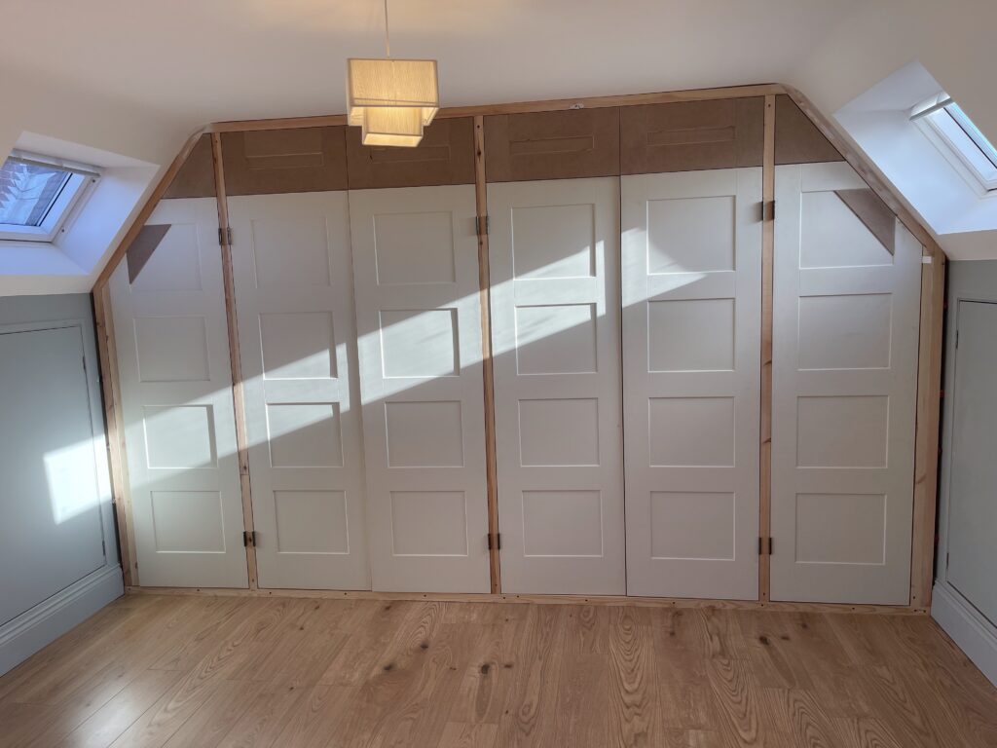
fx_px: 720
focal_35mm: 25
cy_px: 374
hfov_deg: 69.4
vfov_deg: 54.9
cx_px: 498
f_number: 1.6
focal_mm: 5.1
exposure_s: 1/305
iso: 32
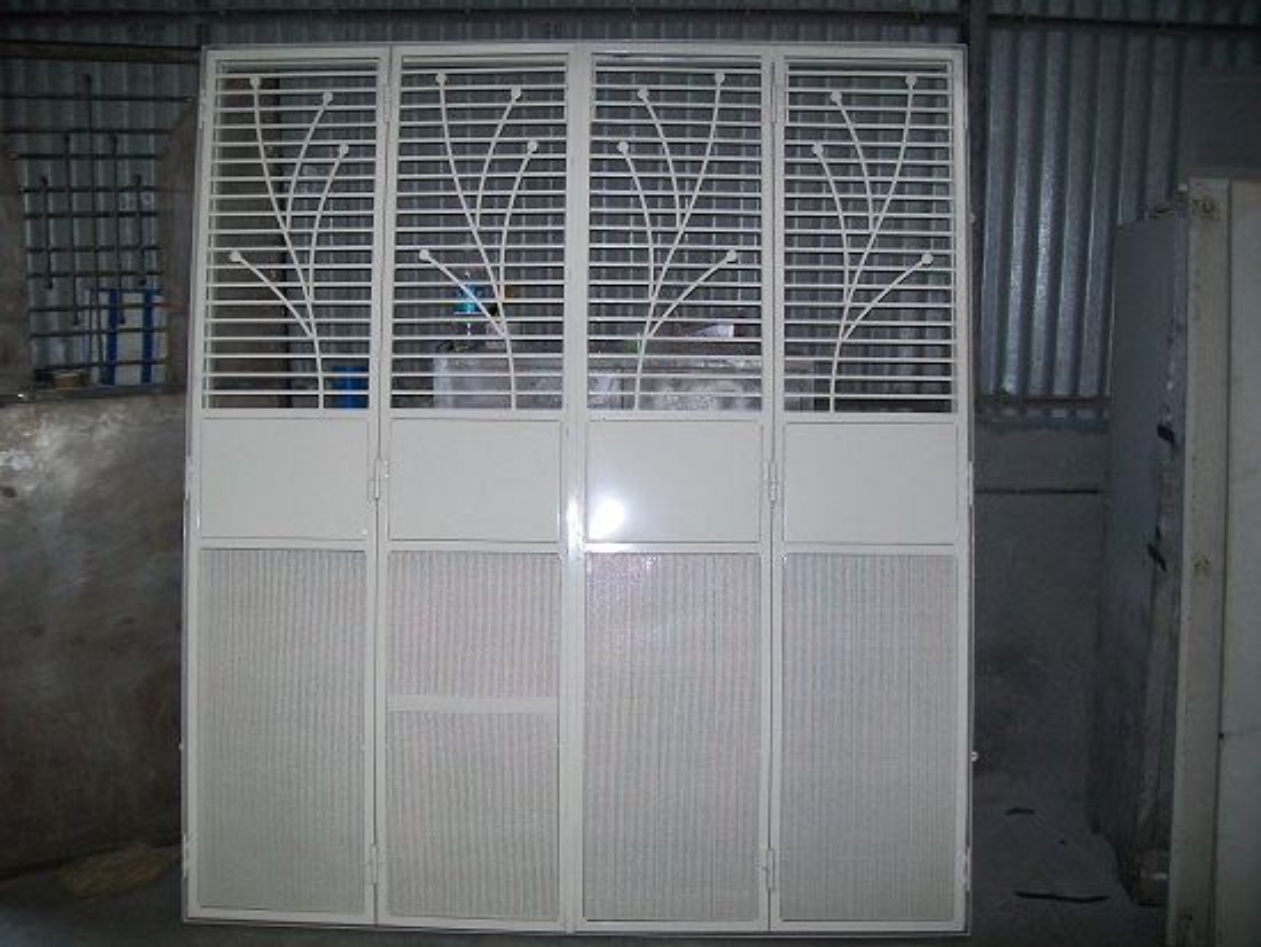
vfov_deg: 41.8
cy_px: 474
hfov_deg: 53.9
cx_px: 630
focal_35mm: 34
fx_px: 1239
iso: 160
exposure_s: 1/60
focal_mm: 6.1
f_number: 2.7
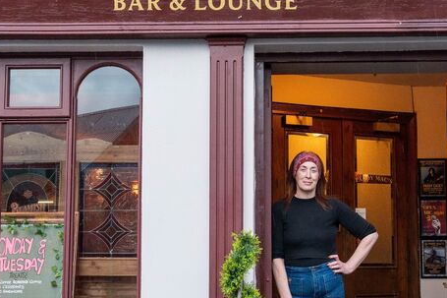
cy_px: 175
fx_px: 729
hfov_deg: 34.1
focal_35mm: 59
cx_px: 229
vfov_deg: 23.1
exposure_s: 1/200
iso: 6400
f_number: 7.1
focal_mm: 33.4
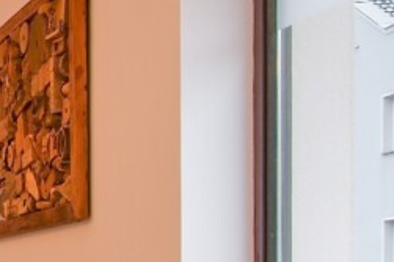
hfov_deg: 13.3
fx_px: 1170
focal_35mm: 107
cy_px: 299
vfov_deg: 12.5
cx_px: -587
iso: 100
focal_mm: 14
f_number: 13
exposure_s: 1
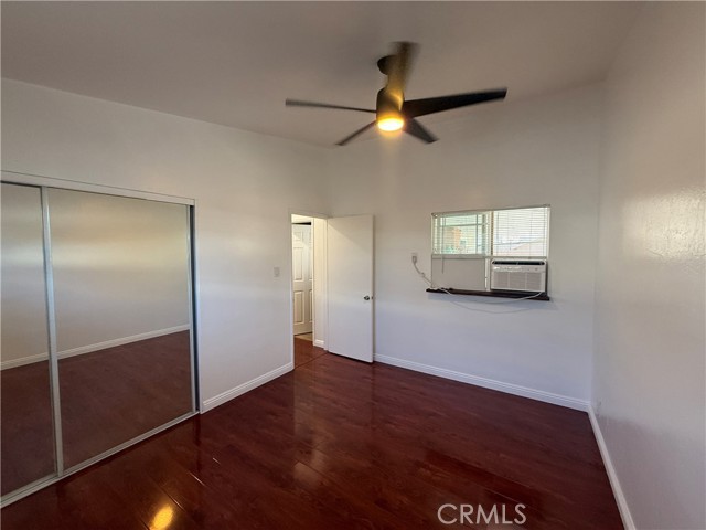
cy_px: 265
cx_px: 353
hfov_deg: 102.1
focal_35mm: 14
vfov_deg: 85.7
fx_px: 286
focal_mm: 2.22
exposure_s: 1/120
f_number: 2.2
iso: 250
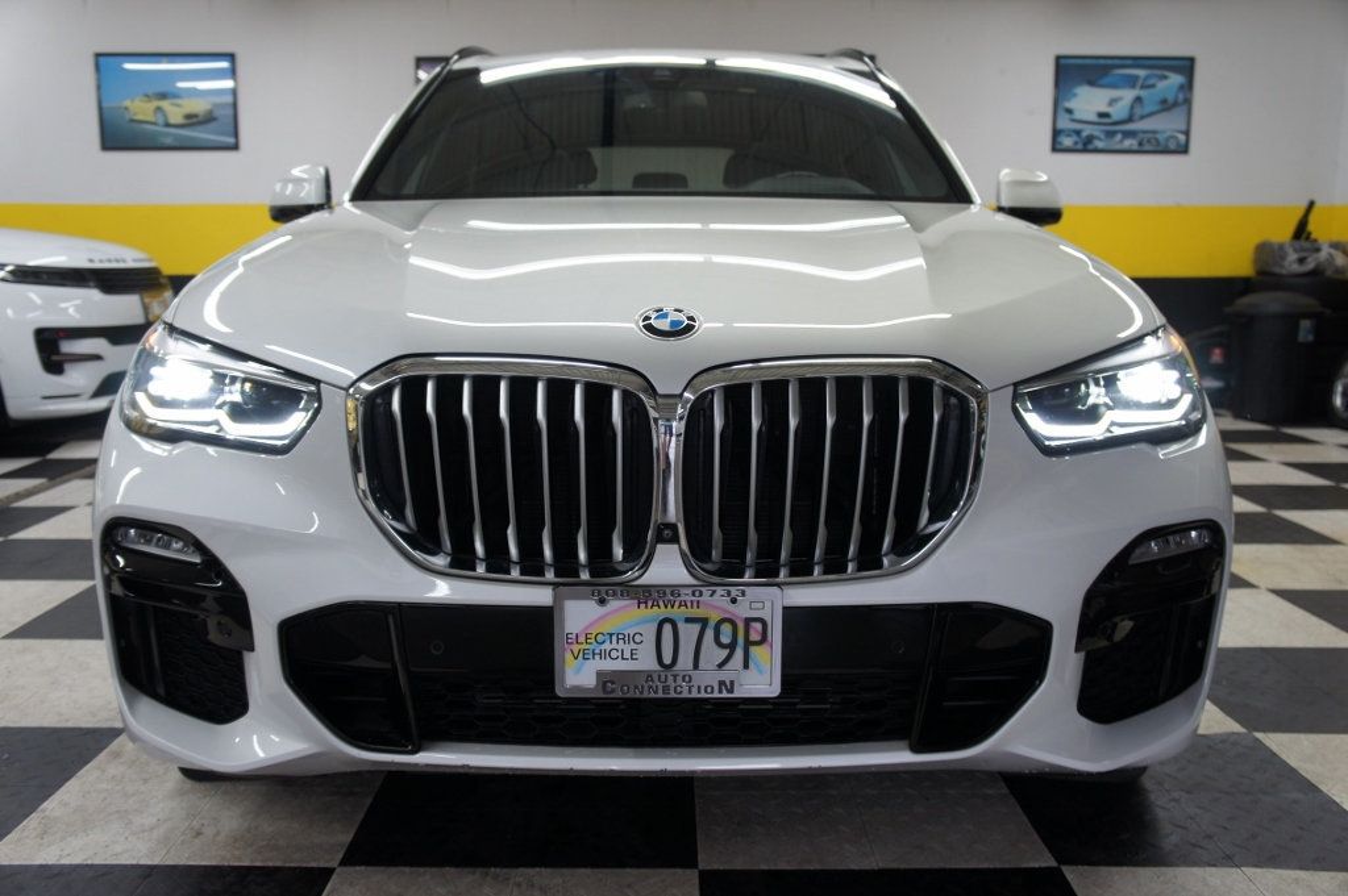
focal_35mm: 32
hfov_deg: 59.5
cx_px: 674
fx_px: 1179
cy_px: 448
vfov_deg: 41.6
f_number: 4
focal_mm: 21
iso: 250
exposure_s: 1/40
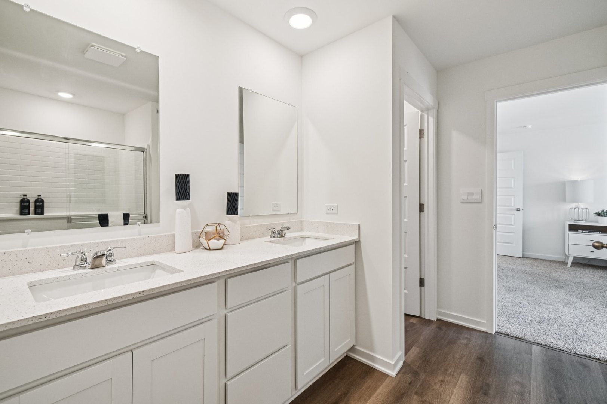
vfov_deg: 77.3
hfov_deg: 100.4
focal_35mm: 15
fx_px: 253
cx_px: 304
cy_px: 202
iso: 110
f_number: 8
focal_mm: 10
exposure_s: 1/15
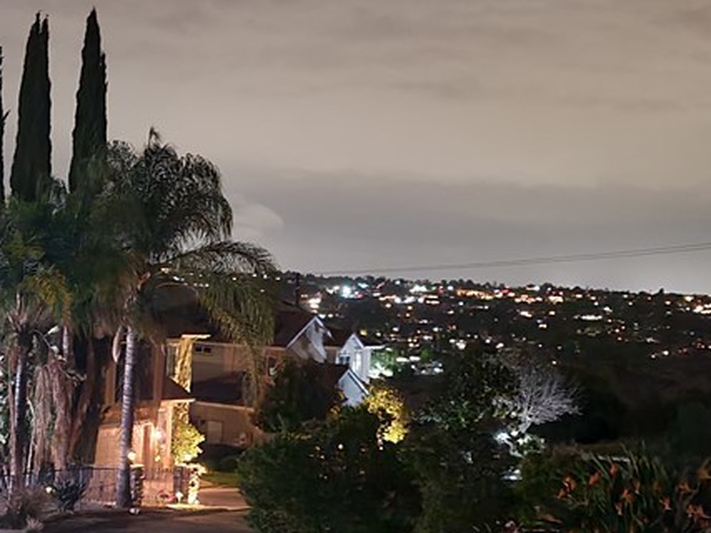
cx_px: 153
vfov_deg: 24.4
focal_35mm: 60
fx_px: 1232
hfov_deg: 31.4
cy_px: 303
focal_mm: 7
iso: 1600
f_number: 1.8
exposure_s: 1/8
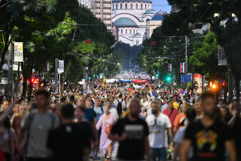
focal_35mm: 200
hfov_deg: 10.3
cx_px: 120
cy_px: 80
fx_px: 1339
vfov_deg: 6.9
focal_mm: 200
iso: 3200
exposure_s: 1/160
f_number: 3.2
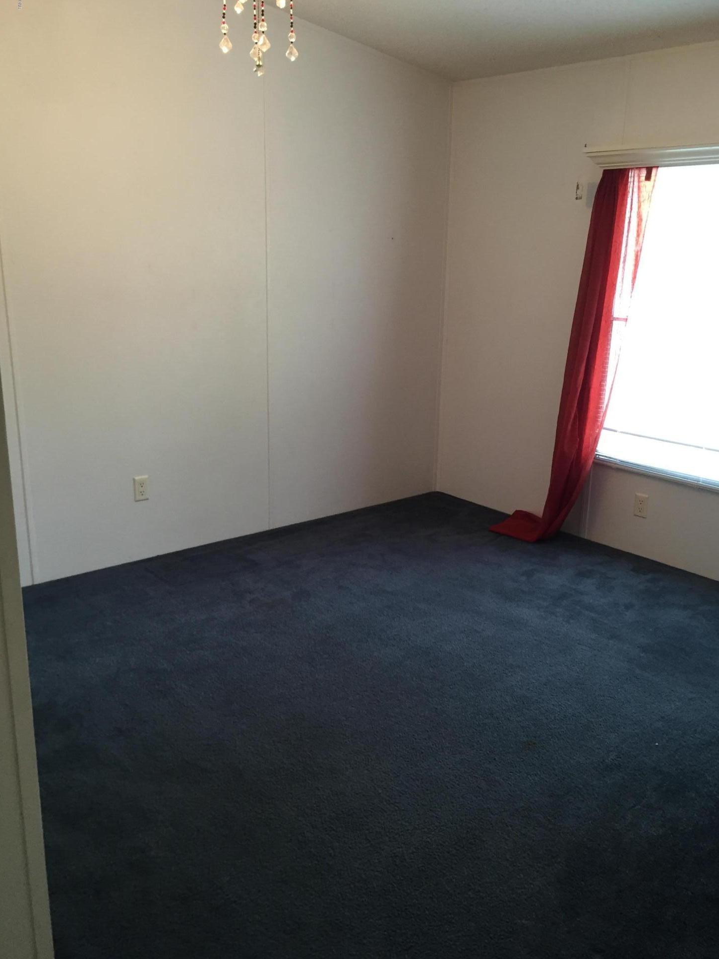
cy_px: 479
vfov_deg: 60.0
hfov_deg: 46.8
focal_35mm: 30
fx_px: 831
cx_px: 368
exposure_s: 1/30
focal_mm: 4.15
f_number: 2.2
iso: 125
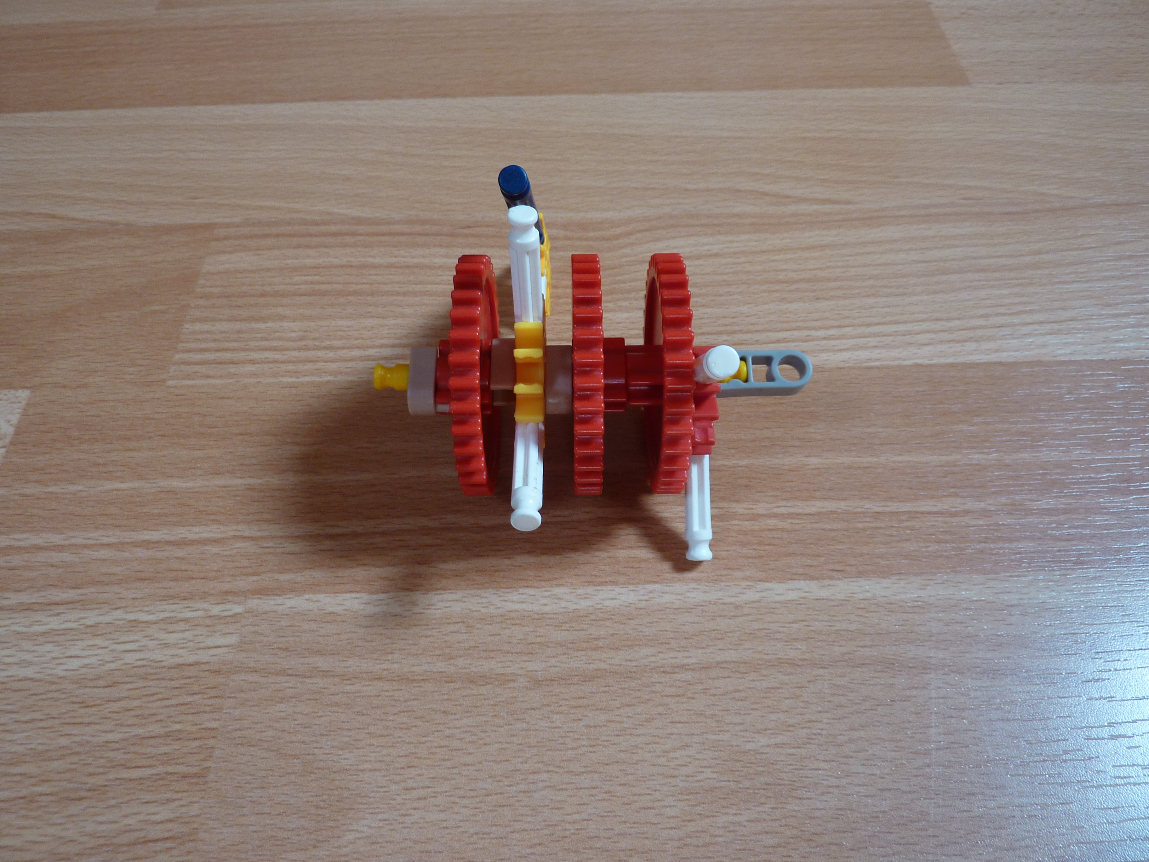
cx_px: 574
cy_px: 431
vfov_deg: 54.9
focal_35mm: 25
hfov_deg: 69.4
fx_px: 830
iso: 80
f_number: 3.3
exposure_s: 1/30
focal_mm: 4.1
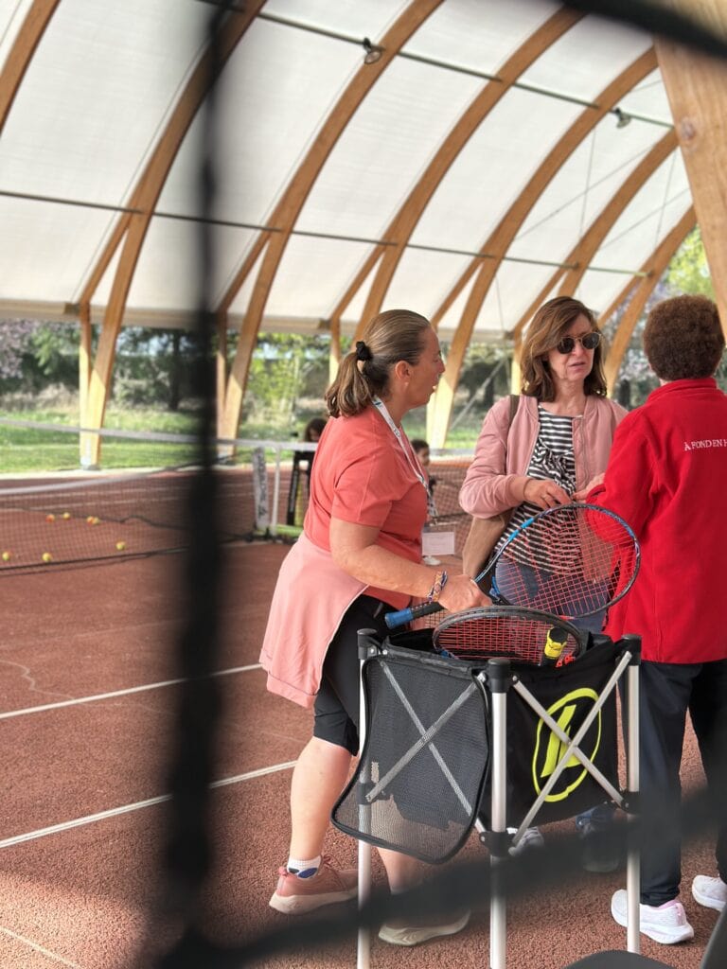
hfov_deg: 30.3
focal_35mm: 48
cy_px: 484
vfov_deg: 39.7
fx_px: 1344
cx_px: 364
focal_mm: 6.86
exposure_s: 1/623
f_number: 1.78
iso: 80
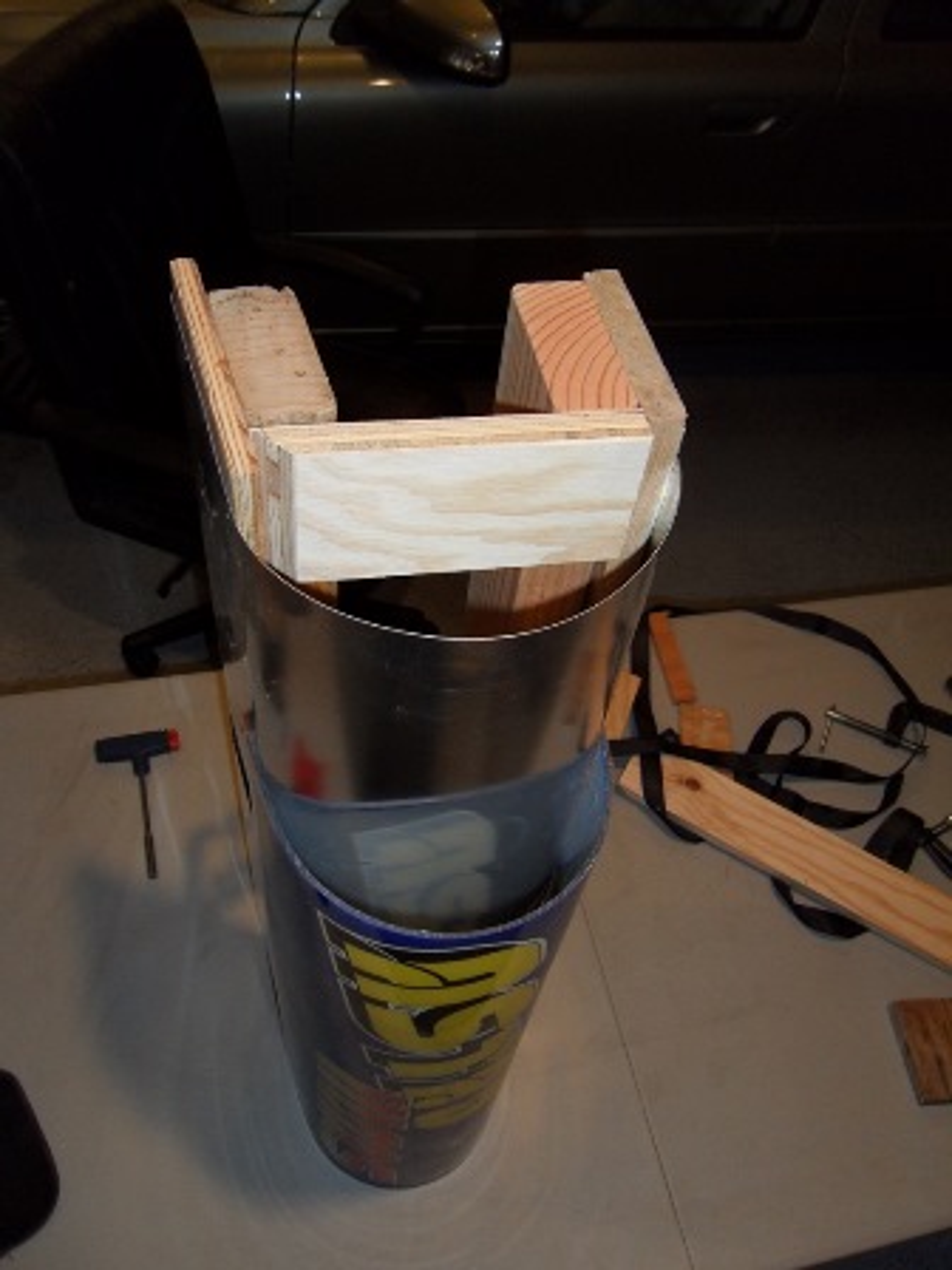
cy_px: 635
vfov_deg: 63.4
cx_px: 476
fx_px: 1027
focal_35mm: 28
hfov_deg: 49.7
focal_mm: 5
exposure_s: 1/45
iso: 200
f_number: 3.4
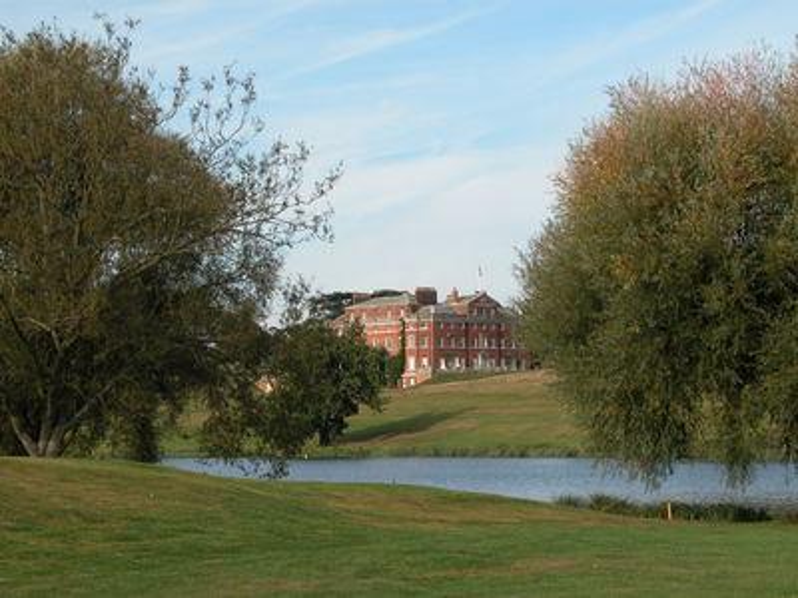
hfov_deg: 20.0
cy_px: 299
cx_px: 399
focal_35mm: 98
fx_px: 2259
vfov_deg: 15.1
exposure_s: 1/405
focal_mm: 25.4
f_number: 5.1
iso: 100
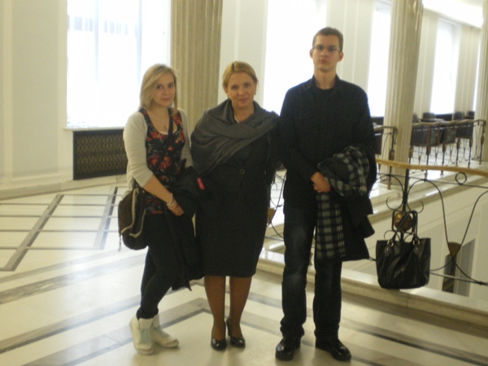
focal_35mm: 44
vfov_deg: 32.9
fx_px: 620
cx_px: 244
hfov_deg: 42.9
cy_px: 183
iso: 400
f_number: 3.5
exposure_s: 1/15
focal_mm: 7.4
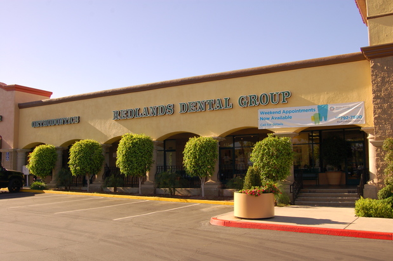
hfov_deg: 53.2
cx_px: 196
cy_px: 130
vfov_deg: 36.8
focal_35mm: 36
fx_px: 392
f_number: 8
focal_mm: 24
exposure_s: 1/200
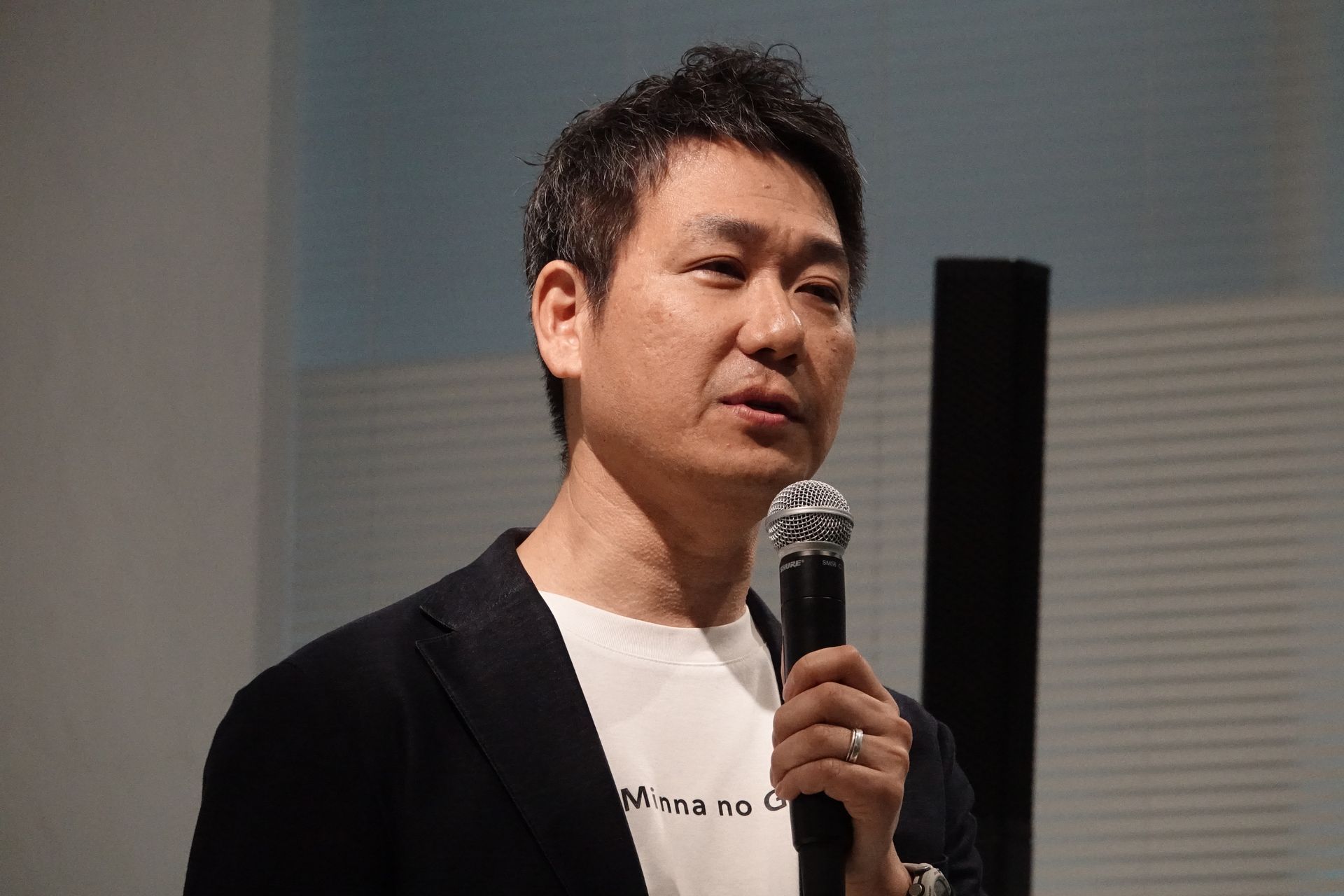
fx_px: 7466
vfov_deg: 6.9
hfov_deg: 10.3
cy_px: 448
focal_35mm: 200
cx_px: 672
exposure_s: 1/800
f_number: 4
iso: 3200
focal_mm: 73.24
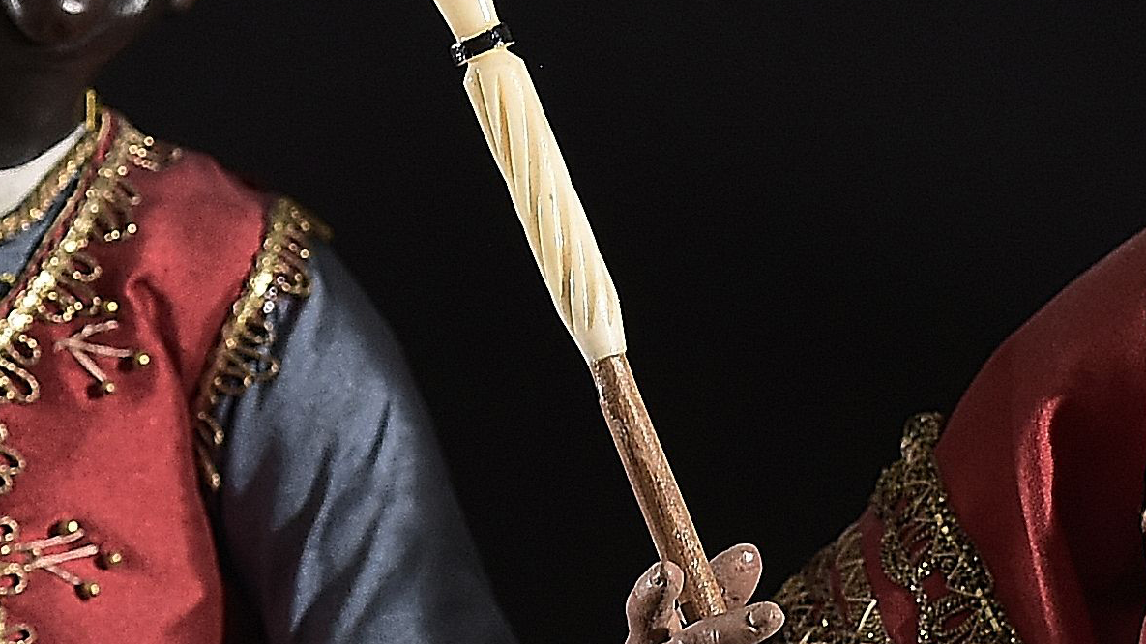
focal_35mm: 651
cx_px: 1634
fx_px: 19778
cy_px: 906
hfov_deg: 3.3
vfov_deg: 1.9
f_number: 5
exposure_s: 1/60
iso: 500
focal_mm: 100
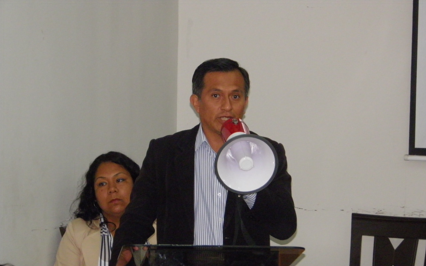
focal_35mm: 172
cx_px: 213
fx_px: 1997
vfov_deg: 7.6
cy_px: 159
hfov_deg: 12.2
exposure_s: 1/160
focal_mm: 29.2
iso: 400
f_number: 4.1
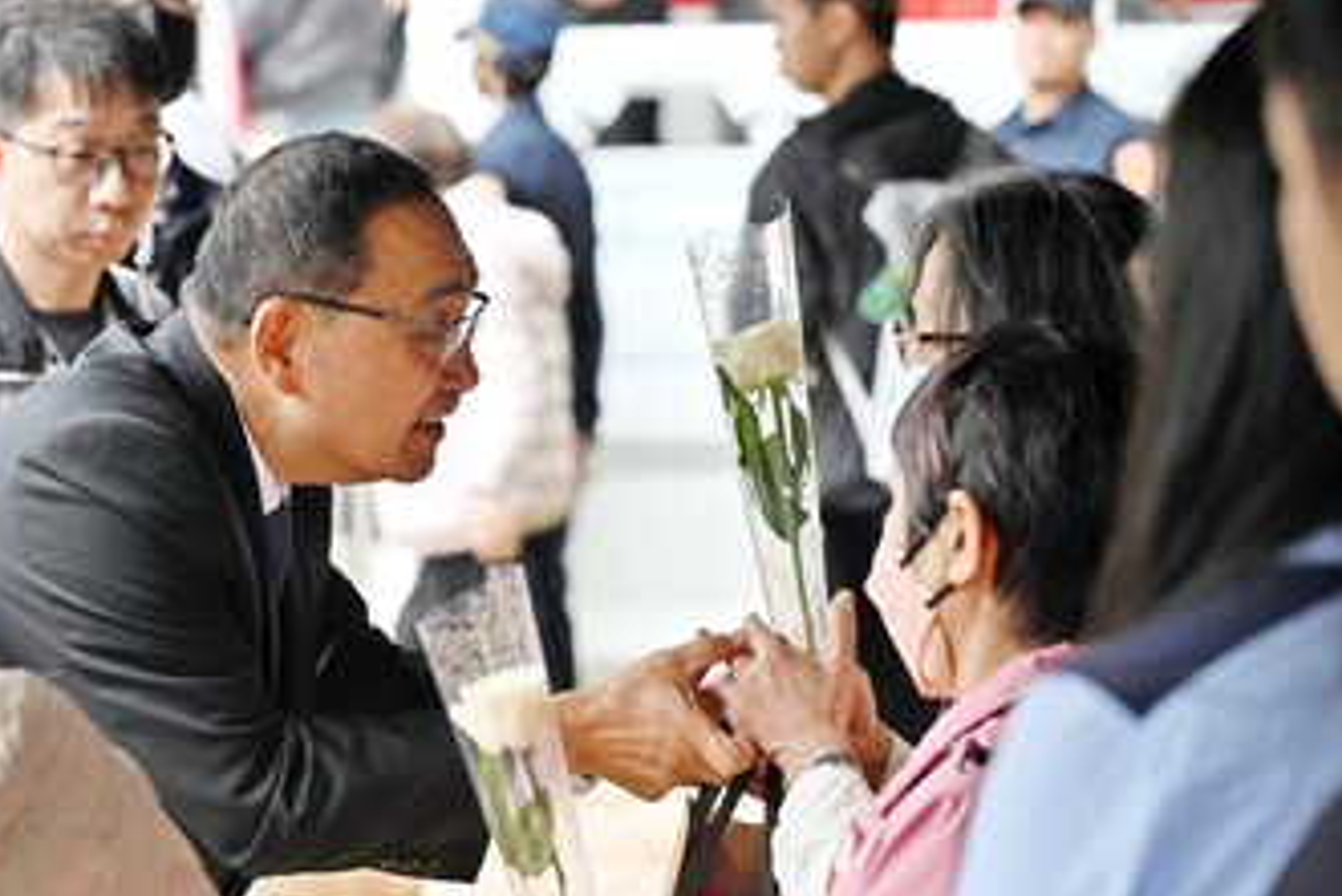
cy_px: 407
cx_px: 576
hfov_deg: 14.1
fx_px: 5407
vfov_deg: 9.5
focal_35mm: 145
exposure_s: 1/125
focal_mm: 120
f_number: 4.5
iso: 280
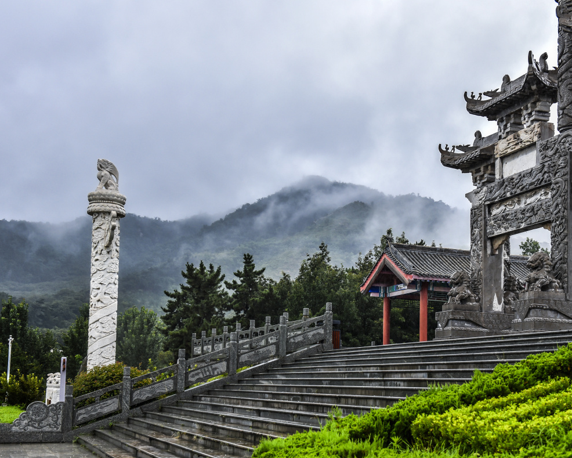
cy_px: 229
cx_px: 305
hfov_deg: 38.8
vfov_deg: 31.5
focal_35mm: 48
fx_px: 813
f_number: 5.6
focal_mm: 42
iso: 320
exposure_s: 1/200
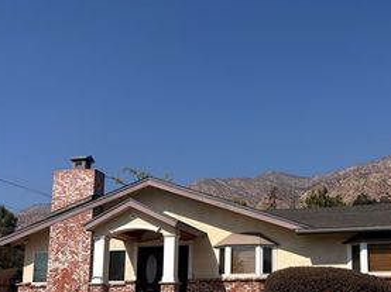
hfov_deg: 39.9
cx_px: 268
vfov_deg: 30.0
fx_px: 530
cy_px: 239
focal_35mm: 47
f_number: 1.6
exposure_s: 1/5348
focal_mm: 5.96
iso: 50
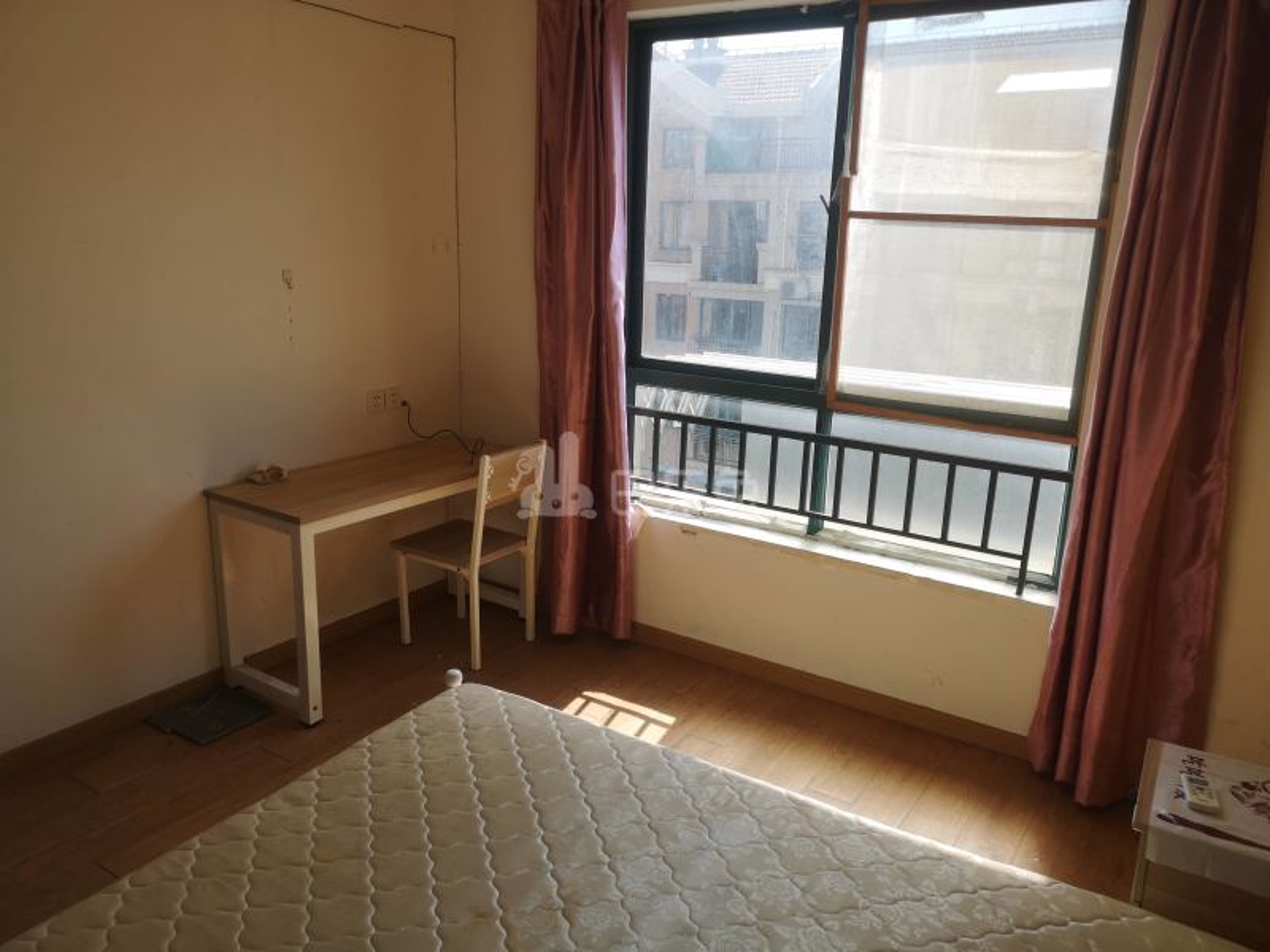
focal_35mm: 27
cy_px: 476
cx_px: 635
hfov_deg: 65.3
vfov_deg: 51.4
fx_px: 991
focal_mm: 5.58
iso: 50
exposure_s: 1/695
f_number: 1.8
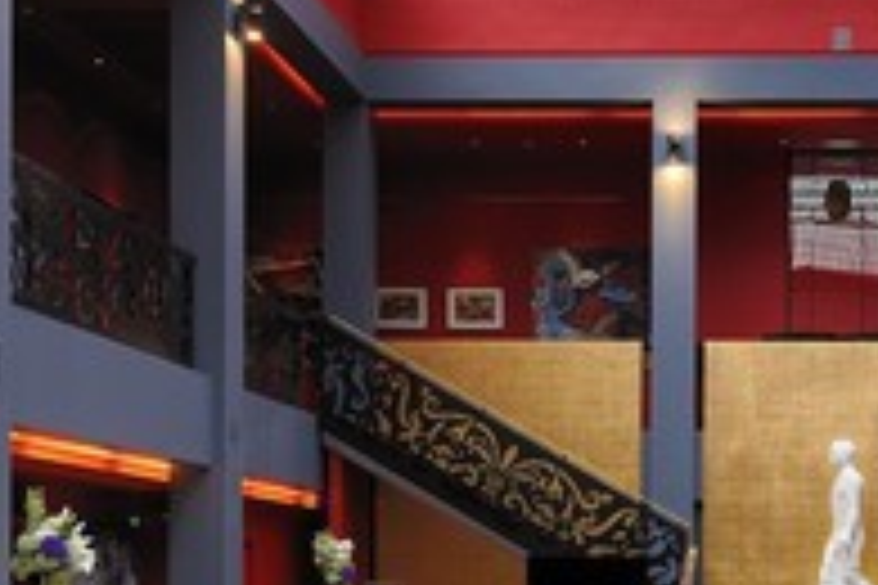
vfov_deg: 19.1
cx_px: 783
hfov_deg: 28.2
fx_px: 1683
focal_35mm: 69
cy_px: 603
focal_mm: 32
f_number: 6.3
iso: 800
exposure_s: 1/60
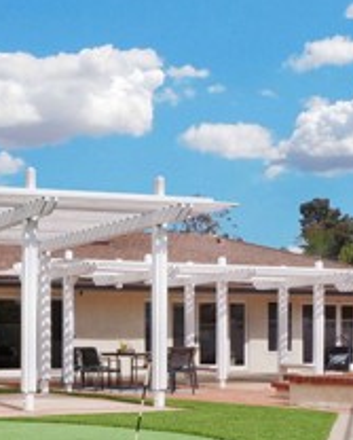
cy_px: 364
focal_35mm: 48
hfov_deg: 25.0
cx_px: -161
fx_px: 625
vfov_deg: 37.1
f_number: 11
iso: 250
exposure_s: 1/250
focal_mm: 8
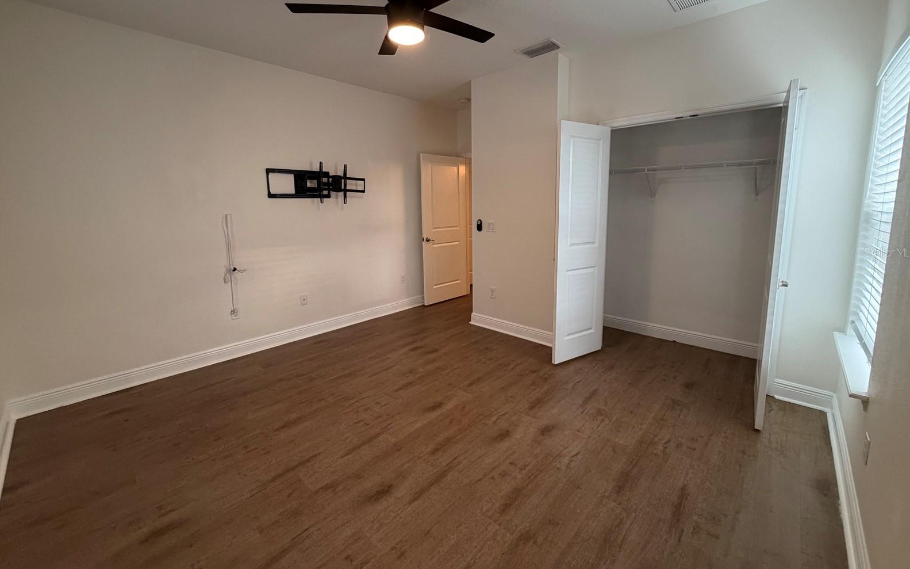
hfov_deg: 101.5
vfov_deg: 74.5
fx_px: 372
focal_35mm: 15
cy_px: 252
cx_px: 459
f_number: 2.2
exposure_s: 1/60
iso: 250
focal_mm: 2.22
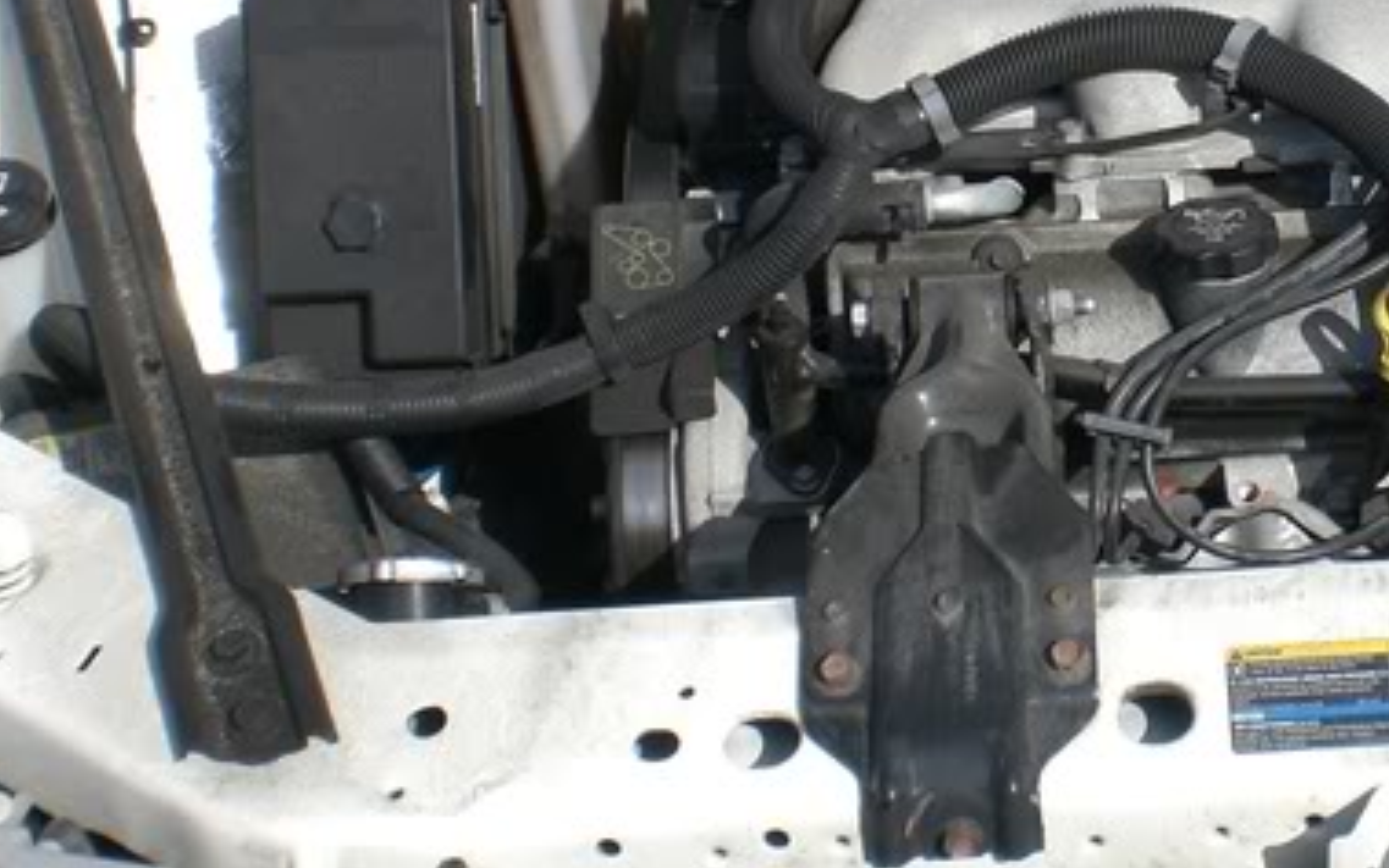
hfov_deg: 23.6
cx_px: 1275
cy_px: 157
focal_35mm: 85
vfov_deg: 15.3
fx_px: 3218
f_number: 4.4
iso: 50
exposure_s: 1/500
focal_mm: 6.3
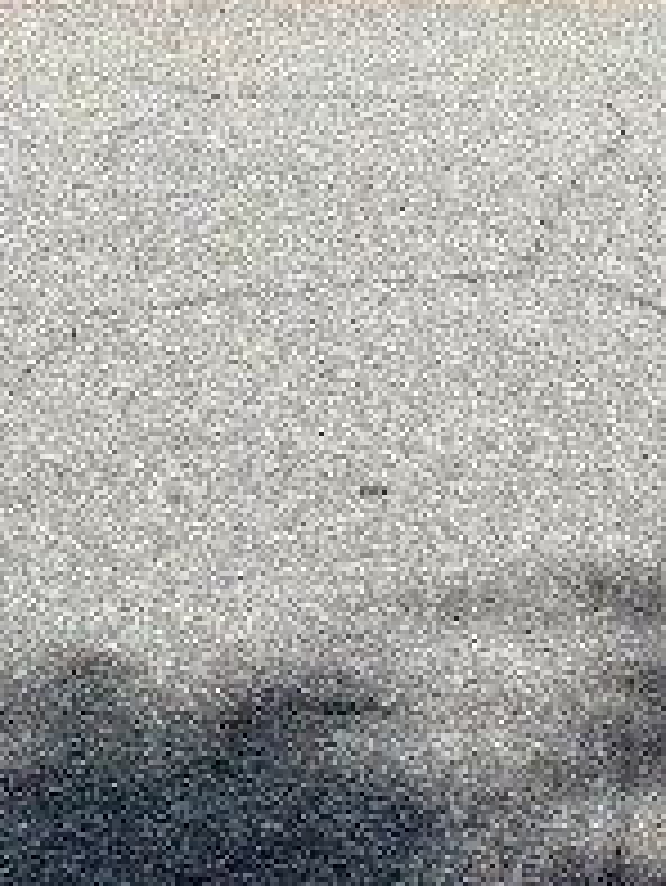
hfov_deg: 10.9
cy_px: -598
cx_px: 738
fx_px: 3459
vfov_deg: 13.4
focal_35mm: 135
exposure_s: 1/5348
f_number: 1.6
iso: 50
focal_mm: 5.96
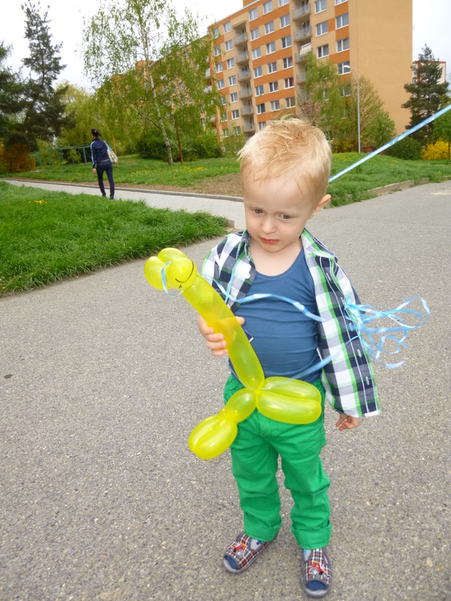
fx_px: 434
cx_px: 226
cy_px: 300
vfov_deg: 69.4
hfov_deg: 54.9
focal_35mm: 25
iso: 100
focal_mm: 4.5
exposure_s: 1/125
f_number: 3.1
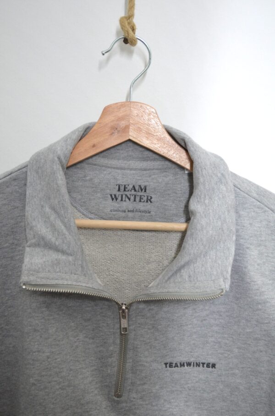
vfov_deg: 37.9
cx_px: 138
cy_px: 208
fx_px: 604
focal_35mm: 52
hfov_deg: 25.6
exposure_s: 1/60
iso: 800
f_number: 5
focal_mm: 35
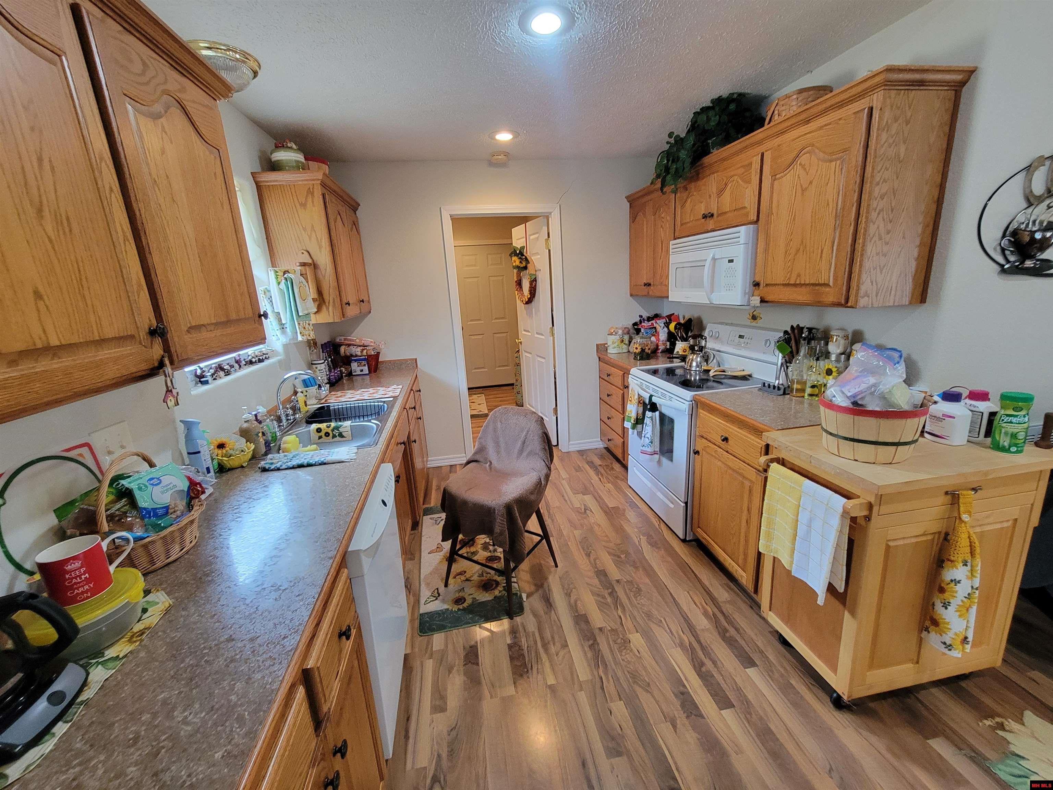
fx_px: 395
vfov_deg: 89.9
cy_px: 395
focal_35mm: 13
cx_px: 526
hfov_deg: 106.2
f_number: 2.2
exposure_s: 1/40
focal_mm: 2.2
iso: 400
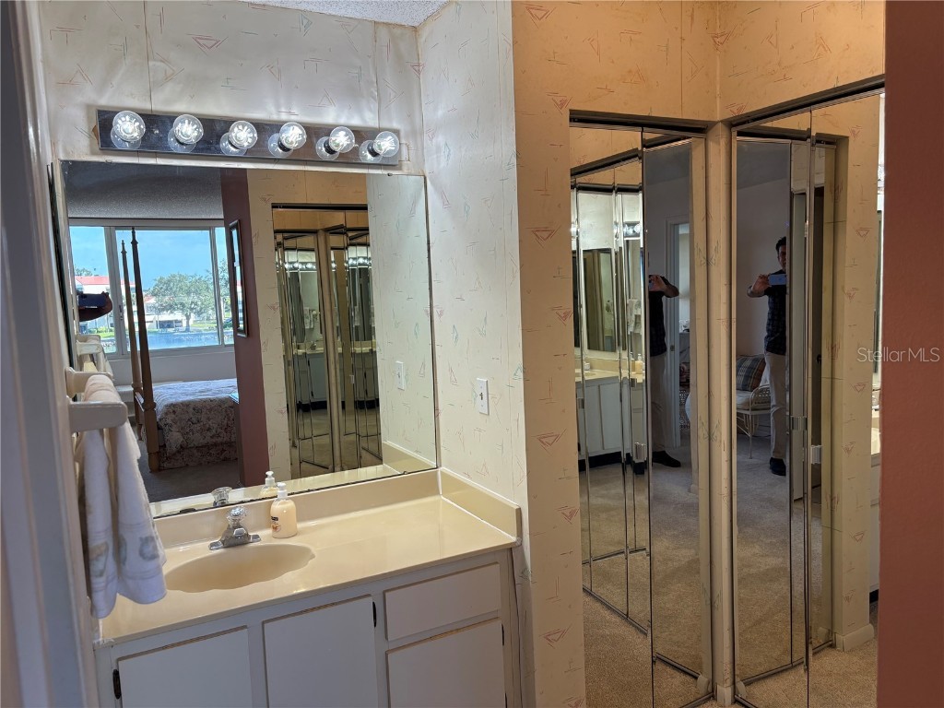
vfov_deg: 53.1
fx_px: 709
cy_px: 354
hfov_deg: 67.3
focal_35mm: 26
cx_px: 472
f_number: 1.6
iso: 64
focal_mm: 5.96
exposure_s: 1/240
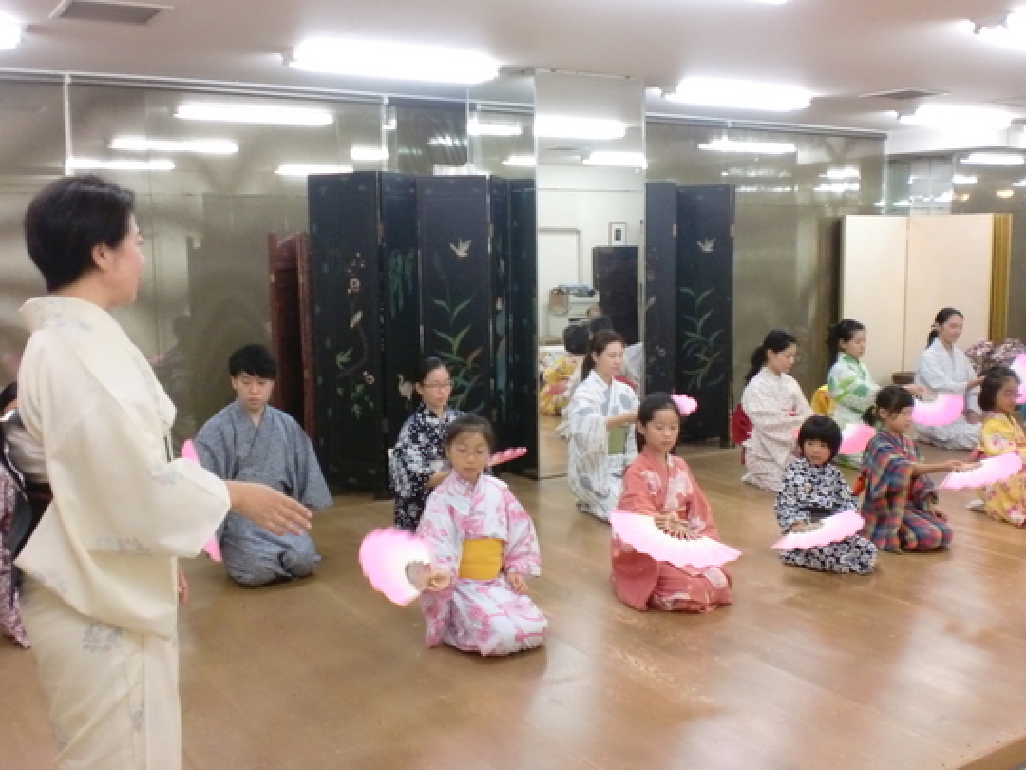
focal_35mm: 35
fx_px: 1037
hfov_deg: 52.6
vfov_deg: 40.7
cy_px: 385
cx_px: 513
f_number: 3.1
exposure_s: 1/60
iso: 400
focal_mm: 6.3
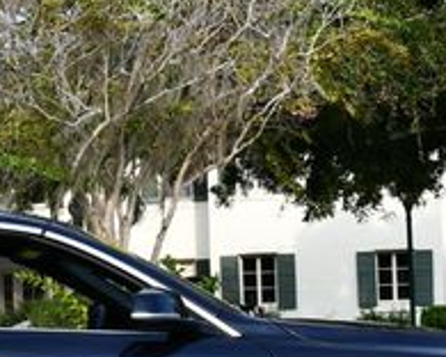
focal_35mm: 142
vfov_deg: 10.9
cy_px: 217
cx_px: -27
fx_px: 1874
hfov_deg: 13.3
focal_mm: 23
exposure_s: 1/250
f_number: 8
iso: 160
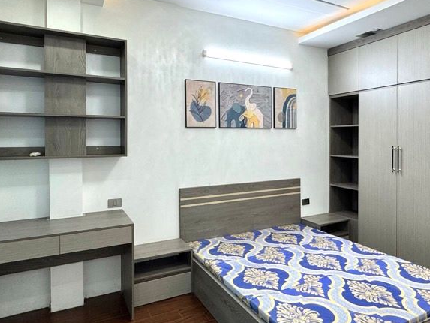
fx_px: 311
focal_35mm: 25
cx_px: 233
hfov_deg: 69.3
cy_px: 145
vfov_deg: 54.8
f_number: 2.2
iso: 100
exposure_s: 1/100
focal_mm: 2.22
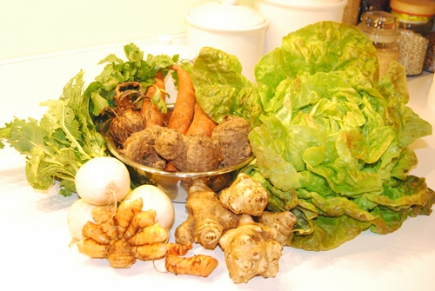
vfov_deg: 29.0
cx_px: 218
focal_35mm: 46
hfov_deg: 42.3
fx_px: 563
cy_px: 146
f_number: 7.1
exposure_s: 1/80
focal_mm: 31
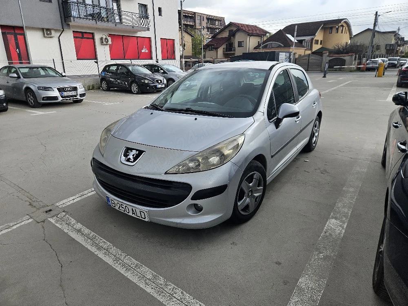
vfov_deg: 58.9
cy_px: 153
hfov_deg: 73.9
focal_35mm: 23
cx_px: 204
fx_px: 271
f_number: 1.8
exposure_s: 1/435
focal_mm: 5.4
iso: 25
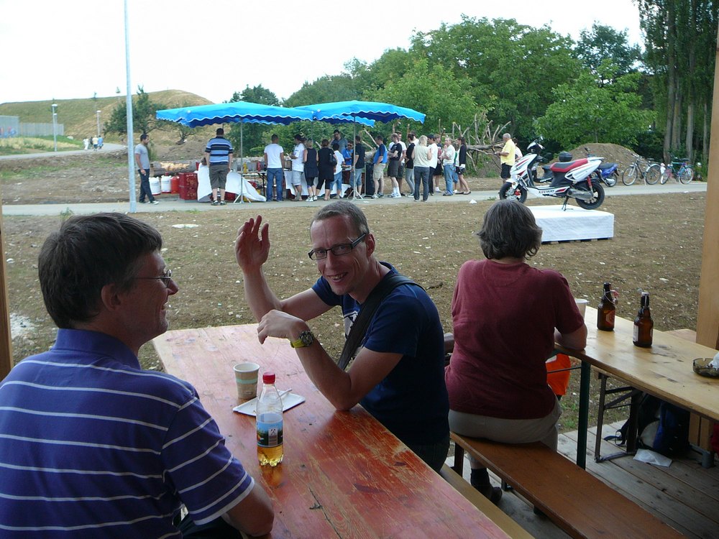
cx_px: 360
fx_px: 727
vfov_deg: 40.7
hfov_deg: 52.6
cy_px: 270
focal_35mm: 35
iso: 80
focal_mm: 5.2
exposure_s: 1/250
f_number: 2.8
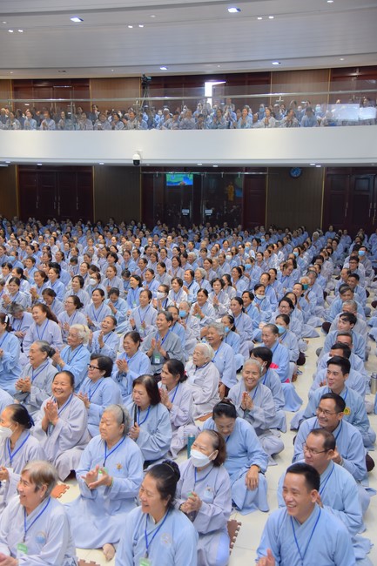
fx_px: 597
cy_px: 283
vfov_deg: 50.7
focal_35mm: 38
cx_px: 188
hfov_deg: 35.0
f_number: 4.5
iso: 1250
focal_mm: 38
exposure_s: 1/160
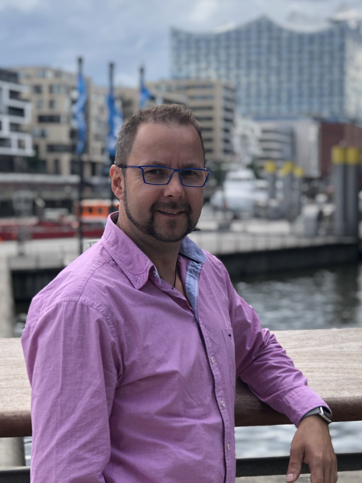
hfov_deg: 17.7
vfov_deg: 23.5
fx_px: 1157
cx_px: 240
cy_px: 271
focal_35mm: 83
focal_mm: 6.6
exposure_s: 1/232
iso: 20
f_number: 2.8
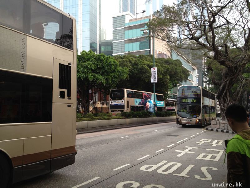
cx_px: 125
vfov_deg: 40.7
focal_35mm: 35
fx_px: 253
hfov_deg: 52.6
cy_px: 94
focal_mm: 4.28
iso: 64
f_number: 2.4
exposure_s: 1/269
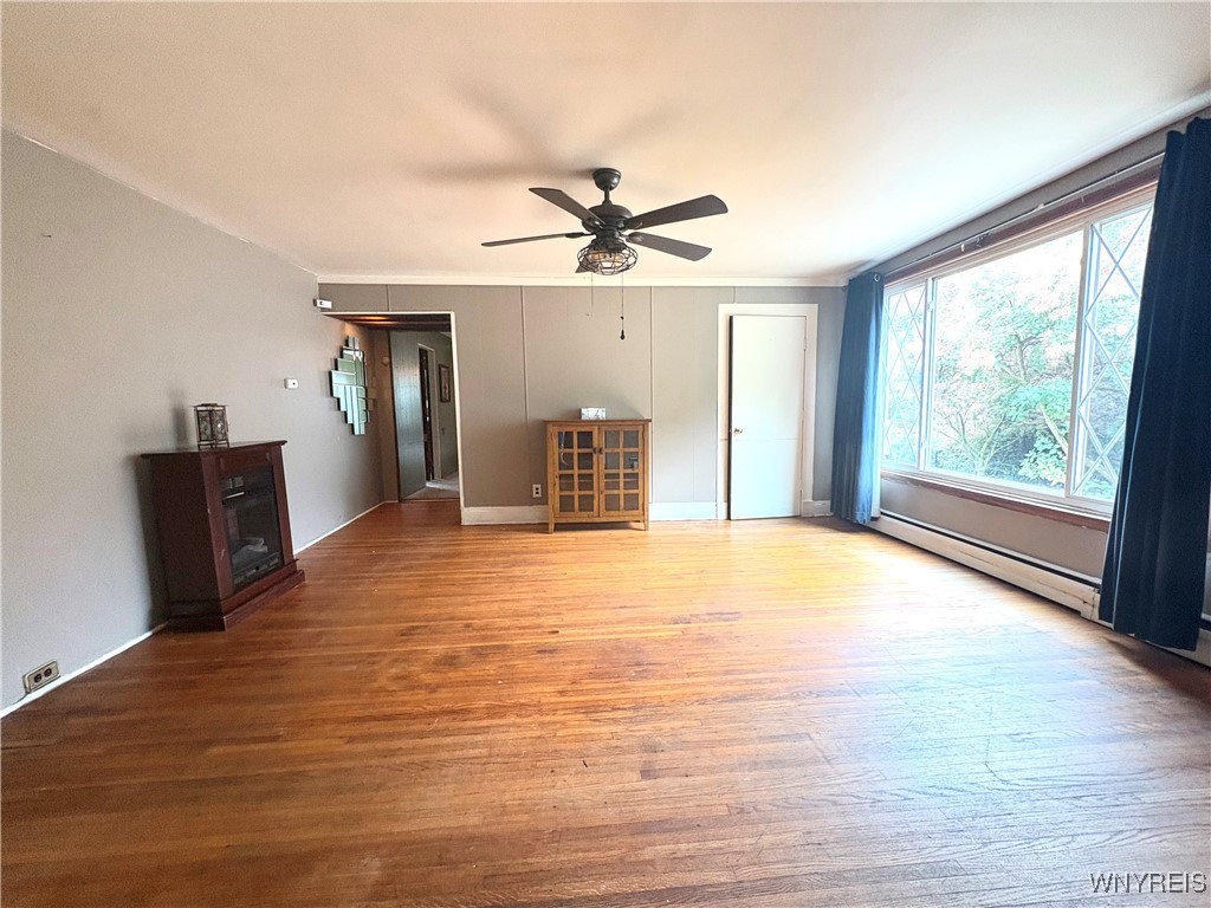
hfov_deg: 102.1
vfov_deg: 85.7
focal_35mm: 14
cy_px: 454
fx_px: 490
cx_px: 606
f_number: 2.2
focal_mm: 2.22
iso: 250
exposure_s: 1/60
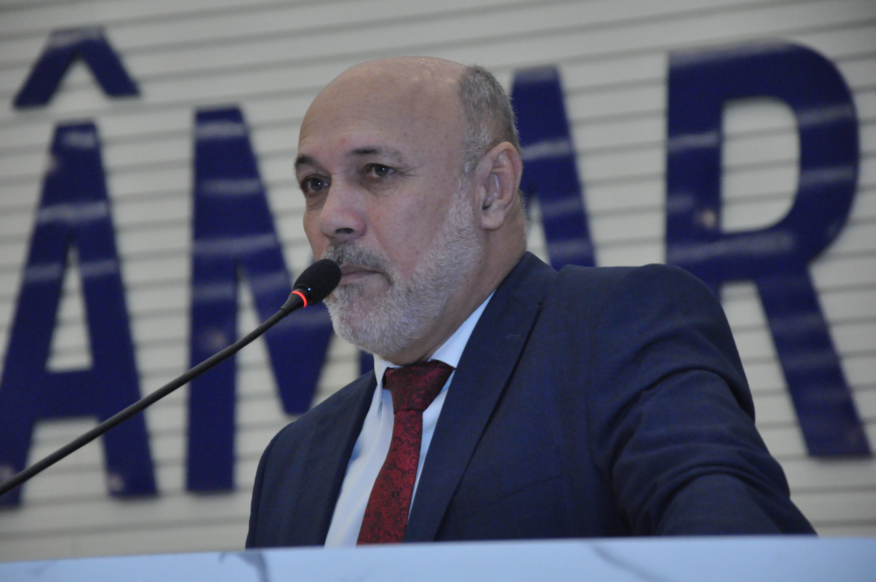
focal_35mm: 158
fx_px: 3828
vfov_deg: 8.7
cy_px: 291
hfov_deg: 13.1
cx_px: 438
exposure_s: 1/160
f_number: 6.3
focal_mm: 105
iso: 3200
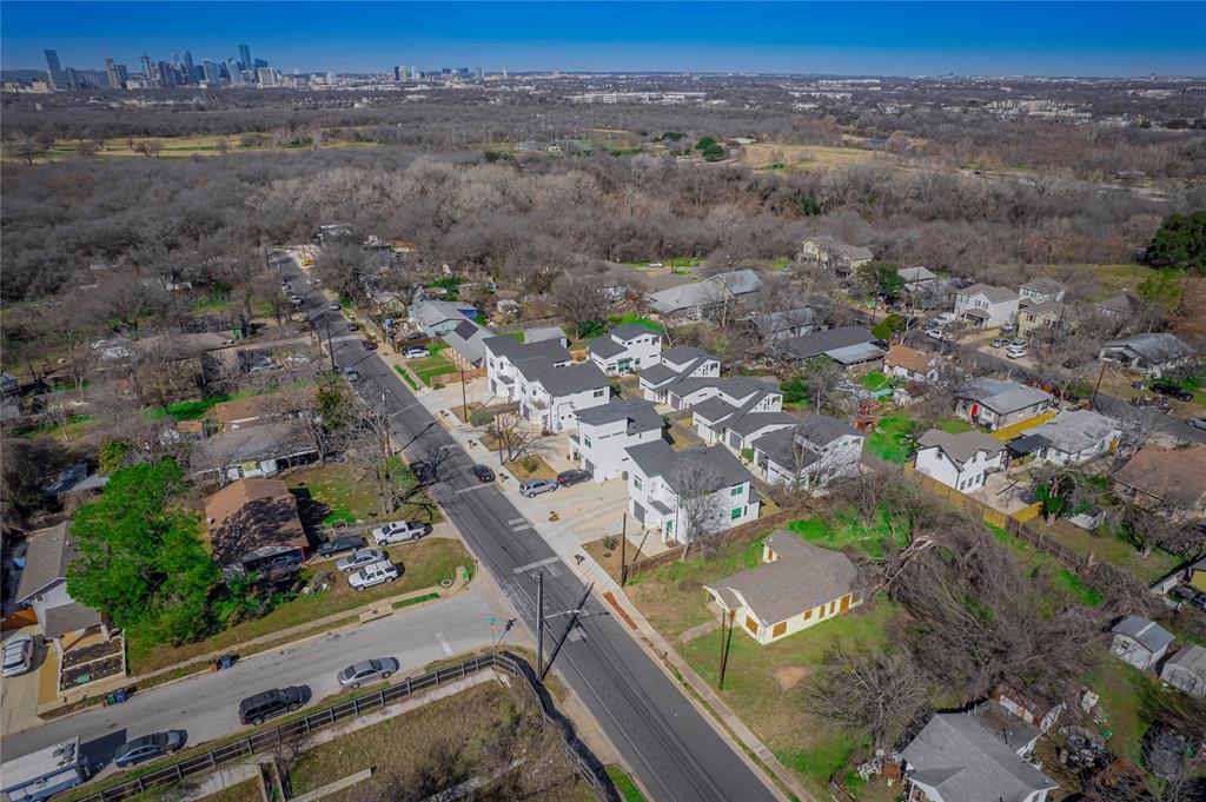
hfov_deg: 78.6
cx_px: 603
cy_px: 401
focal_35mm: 22
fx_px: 736
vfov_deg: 57.1
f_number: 2.8
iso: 140
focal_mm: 8.38
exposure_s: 1/2500
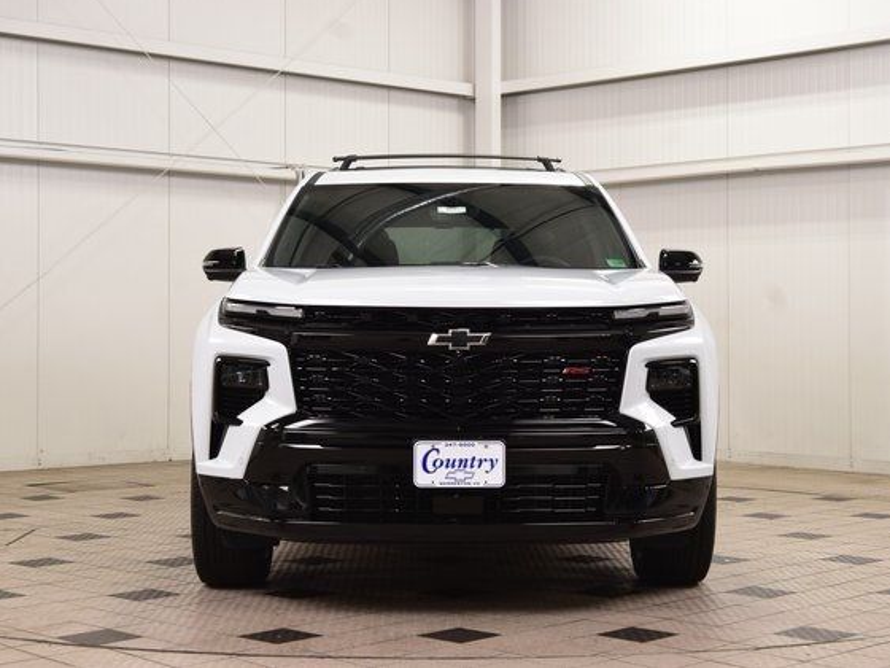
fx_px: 1697
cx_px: 456
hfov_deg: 29.4
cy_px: 330
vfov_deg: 22.3
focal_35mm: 66
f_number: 8
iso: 1250
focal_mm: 40
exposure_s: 1/60
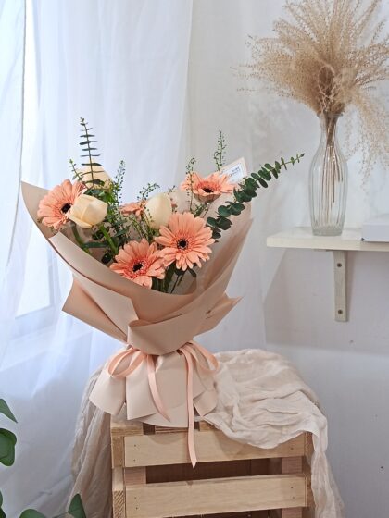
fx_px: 719
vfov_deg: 39.7
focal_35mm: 48
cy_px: 259
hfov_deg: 30.3
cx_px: 194
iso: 804
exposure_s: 1/30
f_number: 3.5
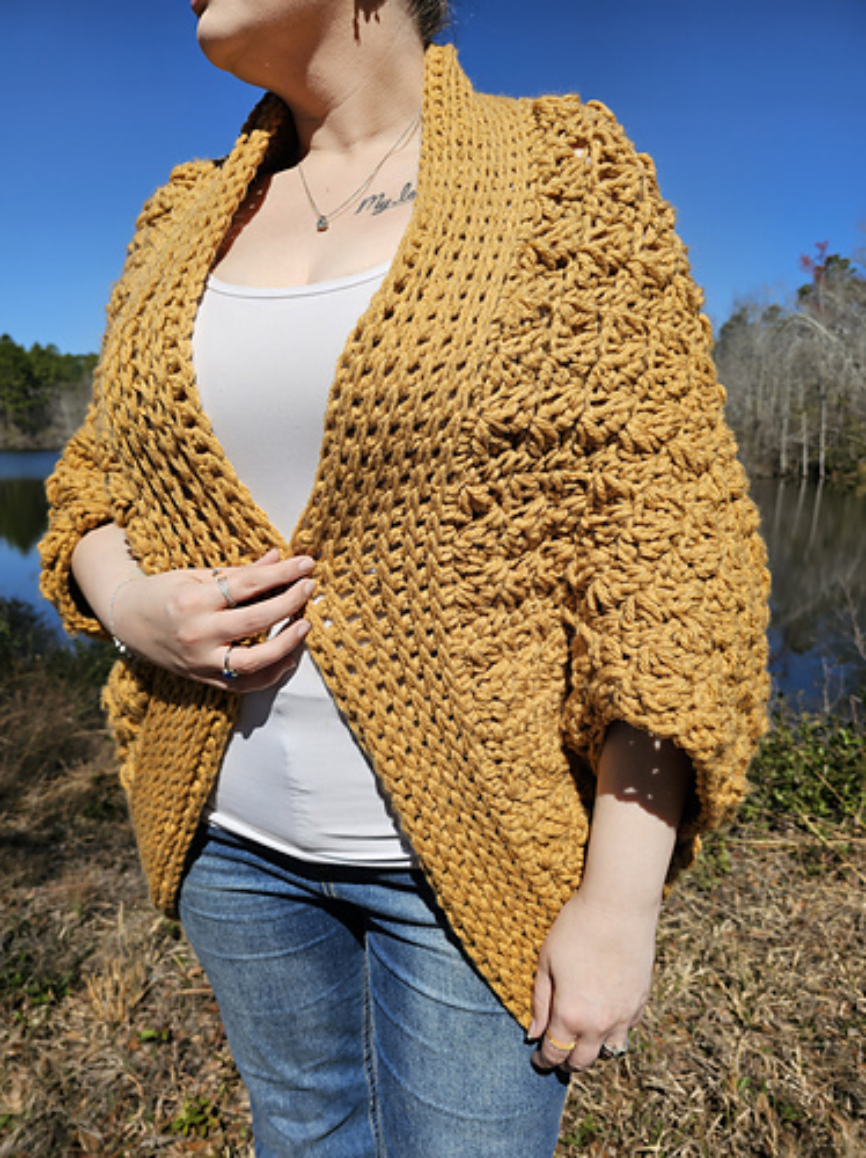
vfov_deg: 74.0
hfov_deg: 58.8
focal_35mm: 23
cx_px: 433
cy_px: 579
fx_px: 769
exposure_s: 1/1067
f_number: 1.7
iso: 10
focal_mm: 6.3
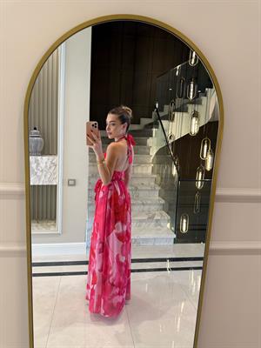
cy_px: 174
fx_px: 241
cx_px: 130
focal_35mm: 24
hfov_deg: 56.8
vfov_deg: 71.6
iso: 200
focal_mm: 6.76
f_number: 1.78
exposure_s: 1/92
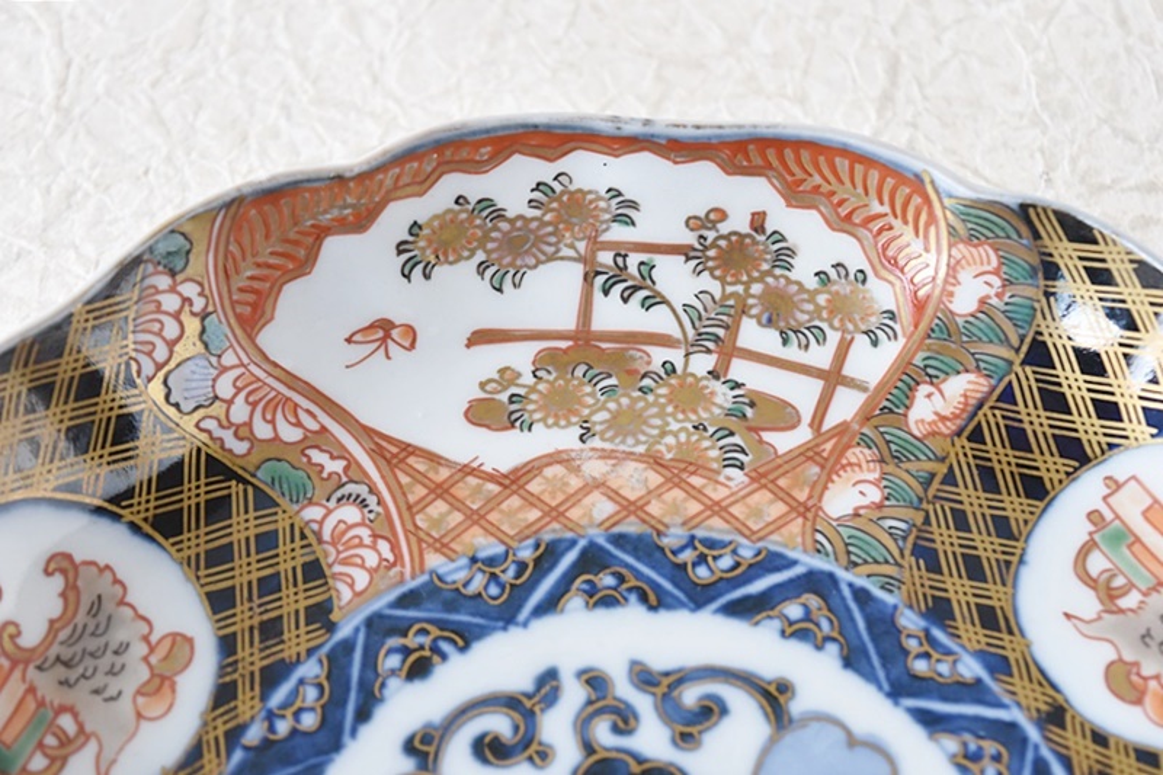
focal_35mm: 82
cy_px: 388
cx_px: 582
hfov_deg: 24.6
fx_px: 2664
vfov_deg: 16.5
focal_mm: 55
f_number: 5.6
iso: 800
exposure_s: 1/8
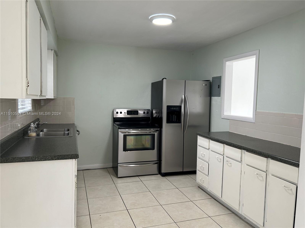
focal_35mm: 26
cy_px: 114
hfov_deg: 67.3
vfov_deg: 53.1
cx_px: 152
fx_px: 229
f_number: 1.5
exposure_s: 1/120
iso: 125
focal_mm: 5.7
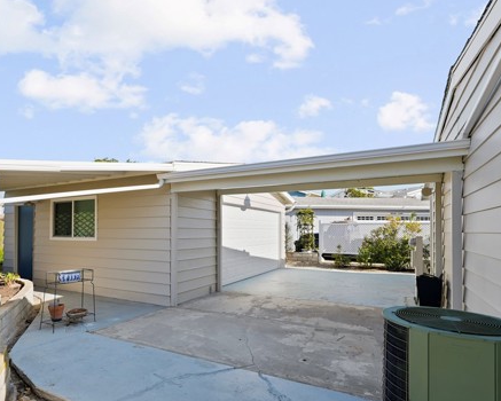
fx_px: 326
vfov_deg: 63.0
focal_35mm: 22
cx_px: 190
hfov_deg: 73.8
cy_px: 224
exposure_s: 1/200
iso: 100
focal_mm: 16
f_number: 5
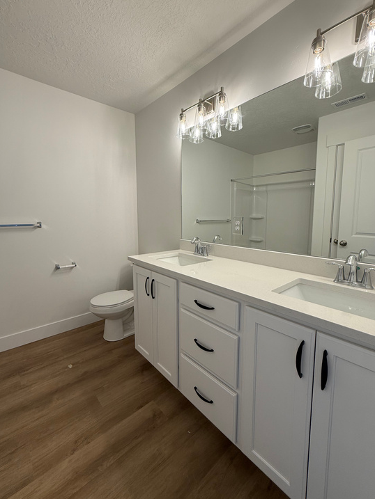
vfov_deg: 98.1
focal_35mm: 15
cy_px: 239
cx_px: 194
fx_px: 217
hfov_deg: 81.7
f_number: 2.2
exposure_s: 1/120
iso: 64
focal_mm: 2.22
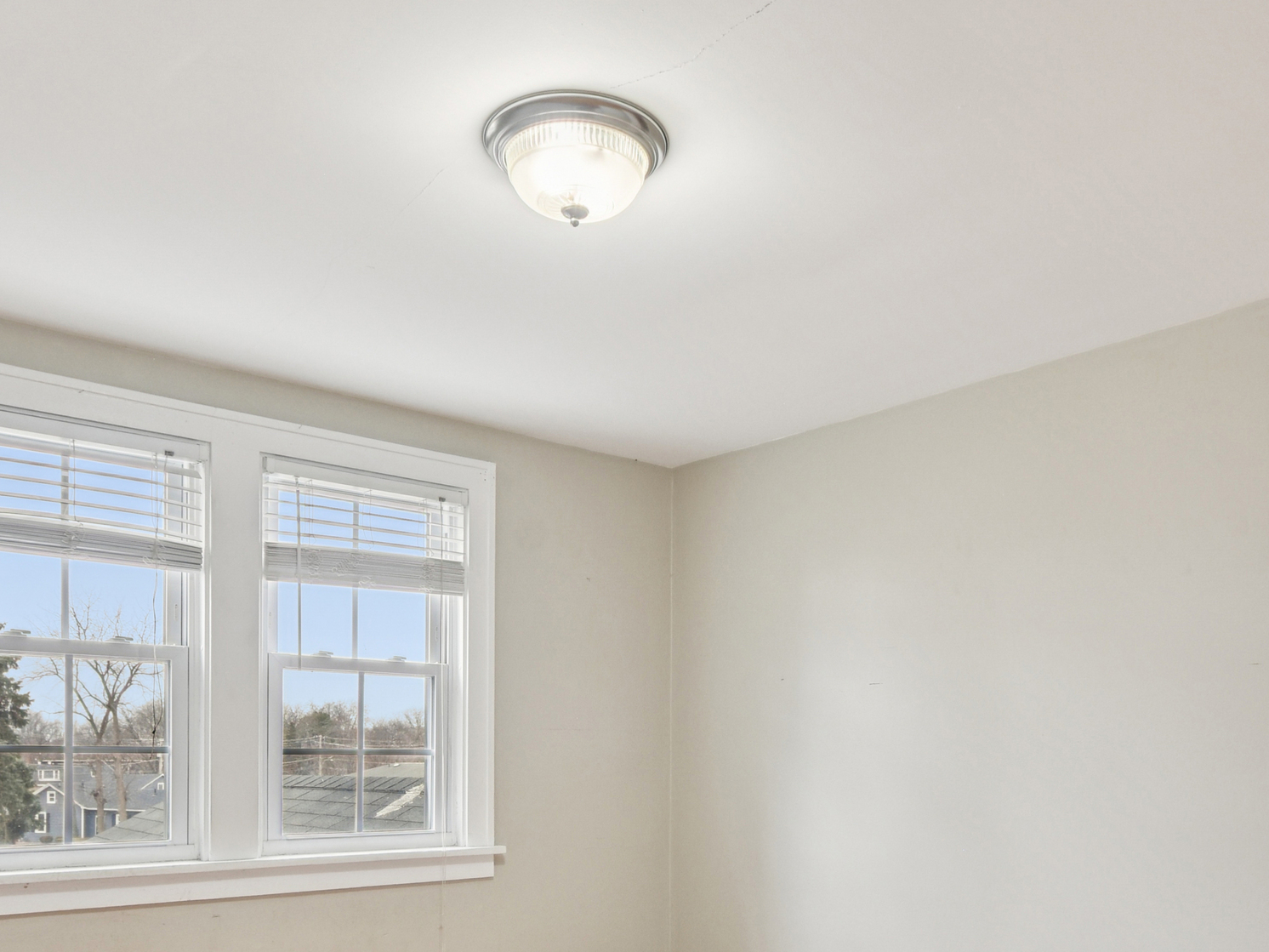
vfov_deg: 46.0
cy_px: 744
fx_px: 1063
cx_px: 630
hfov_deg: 61.7
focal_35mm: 29
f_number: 8
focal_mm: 10
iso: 400
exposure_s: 1/30
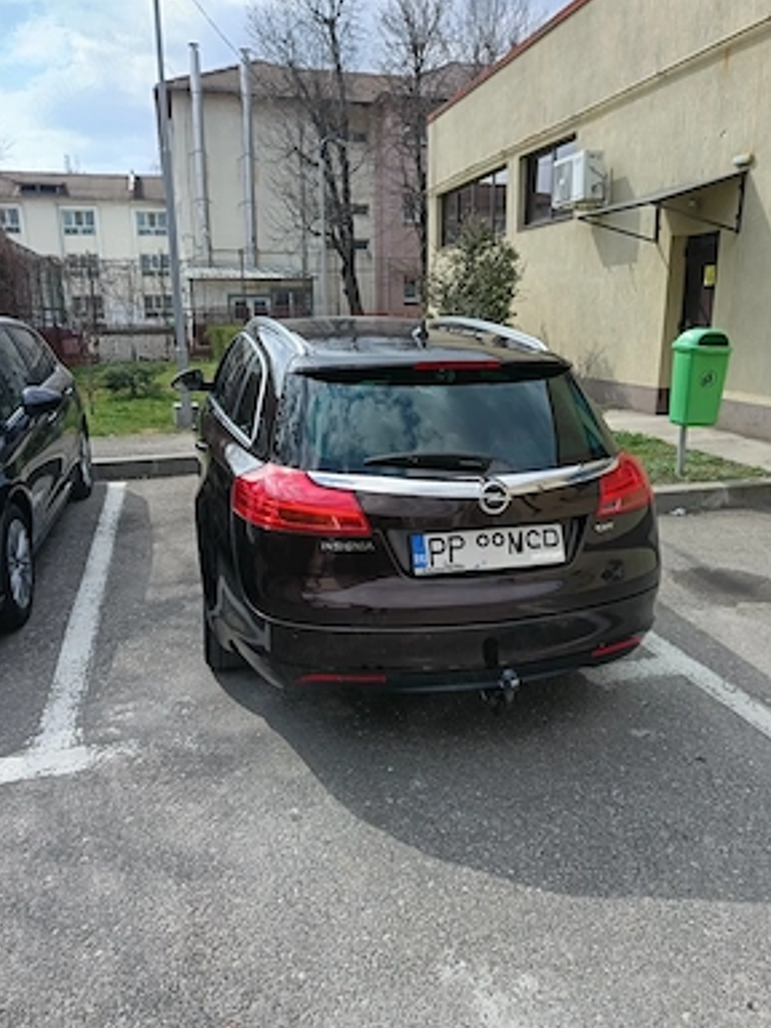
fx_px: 742
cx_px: 396
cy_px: 509
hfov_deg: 54.9
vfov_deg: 69.4
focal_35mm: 25
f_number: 1.75
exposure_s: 1/264
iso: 100
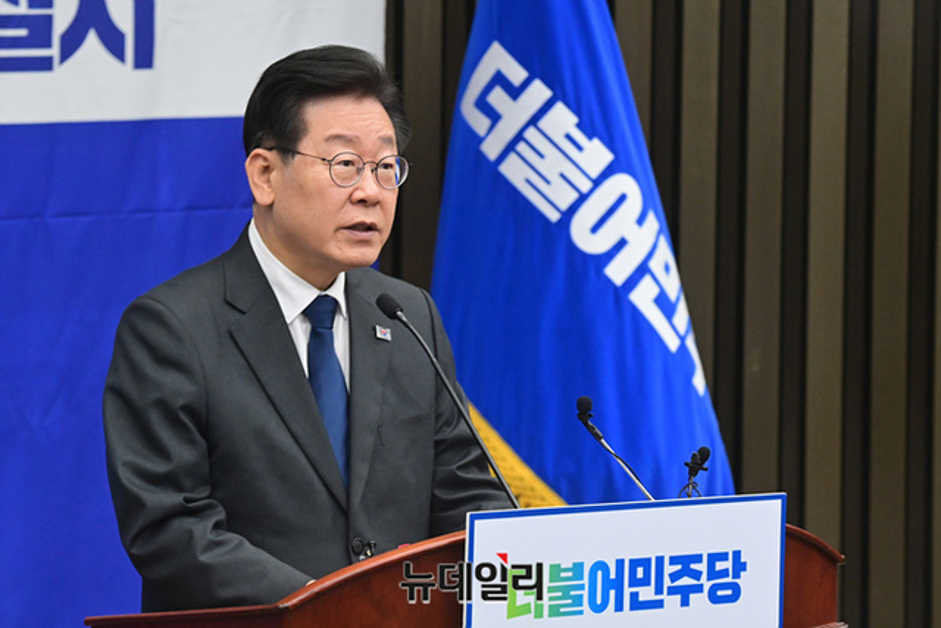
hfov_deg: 9.8
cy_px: 314
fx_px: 5490
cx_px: 470
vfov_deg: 6.5
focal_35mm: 210
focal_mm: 210
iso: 6400
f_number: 8
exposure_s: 1/250
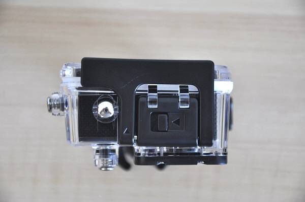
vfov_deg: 10.1
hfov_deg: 15.2
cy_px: 101
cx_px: 152
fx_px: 1142
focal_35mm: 135
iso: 900
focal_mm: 90
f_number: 5.6
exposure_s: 1/30
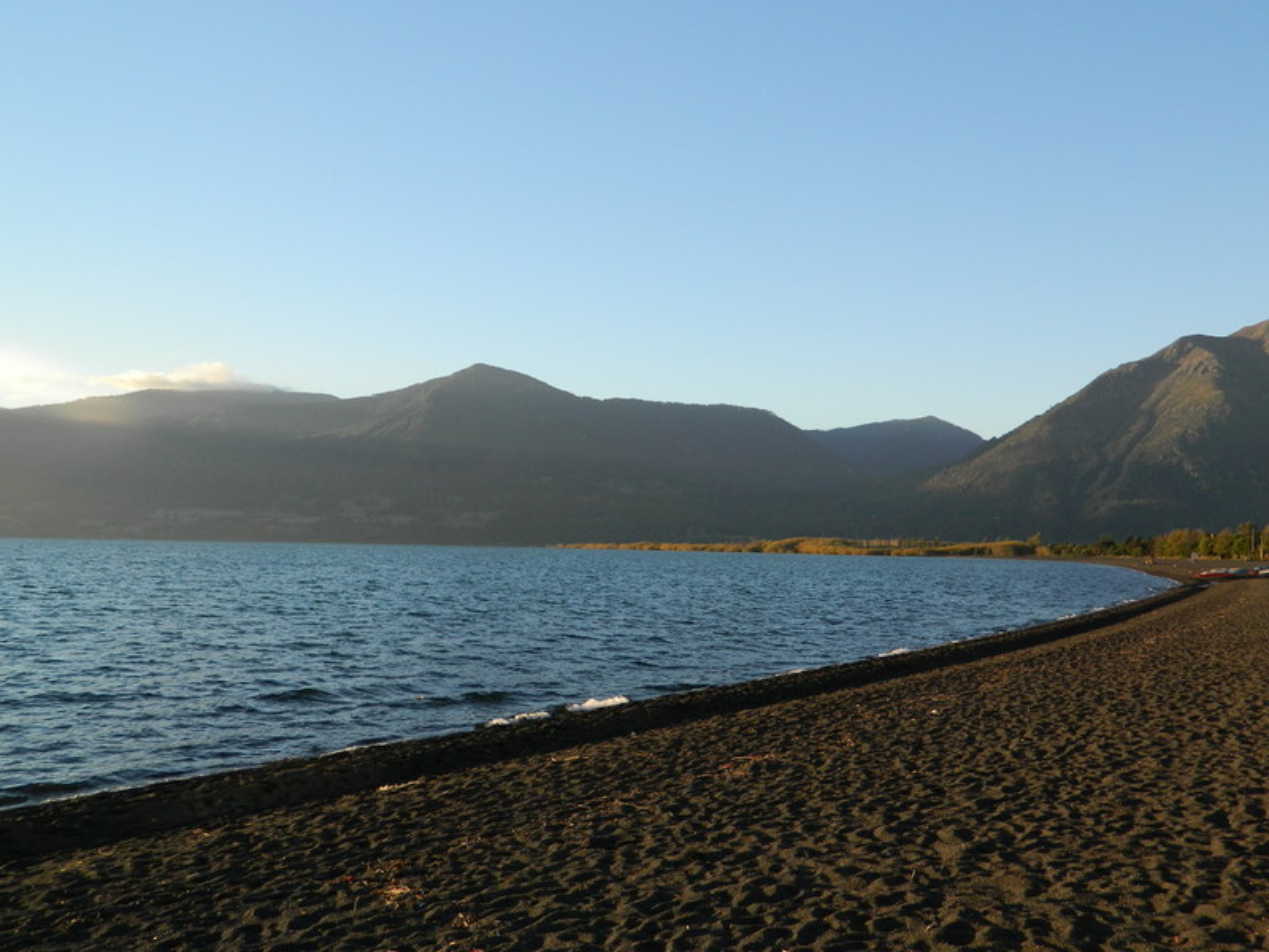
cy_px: 476
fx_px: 1283
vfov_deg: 40.7
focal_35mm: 35
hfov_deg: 52.6
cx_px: 634
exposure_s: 1/250
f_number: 3.3
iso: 80
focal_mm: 6.2
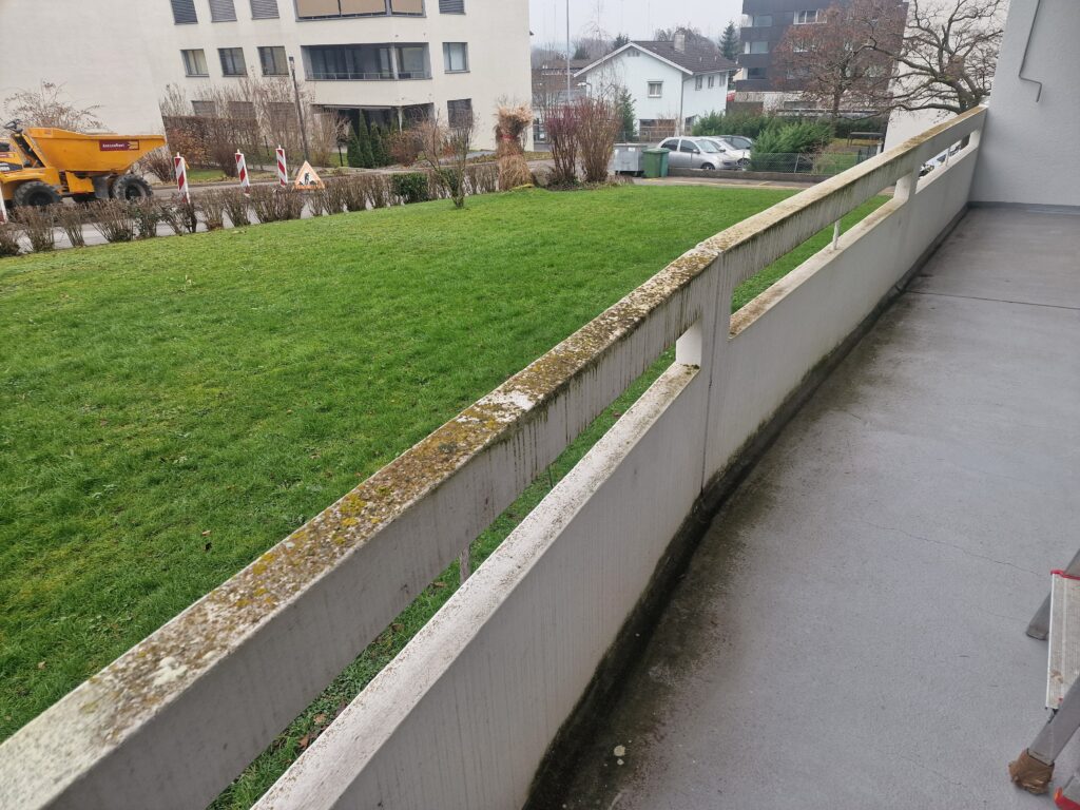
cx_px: 540
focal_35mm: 23
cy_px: 405
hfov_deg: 73.9
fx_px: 718
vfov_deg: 58.9
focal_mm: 6.4
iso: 50
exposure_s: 1/180
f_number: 1.8
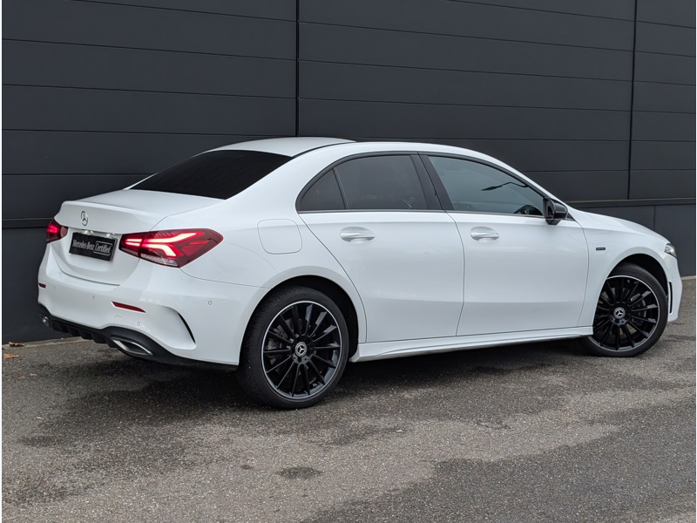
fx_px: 987
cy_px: 262
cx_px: 348
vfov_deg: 29.7
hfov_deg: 38.9
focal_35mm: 49
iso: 83
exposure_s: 1/213
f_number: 1.68
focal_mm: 6.9
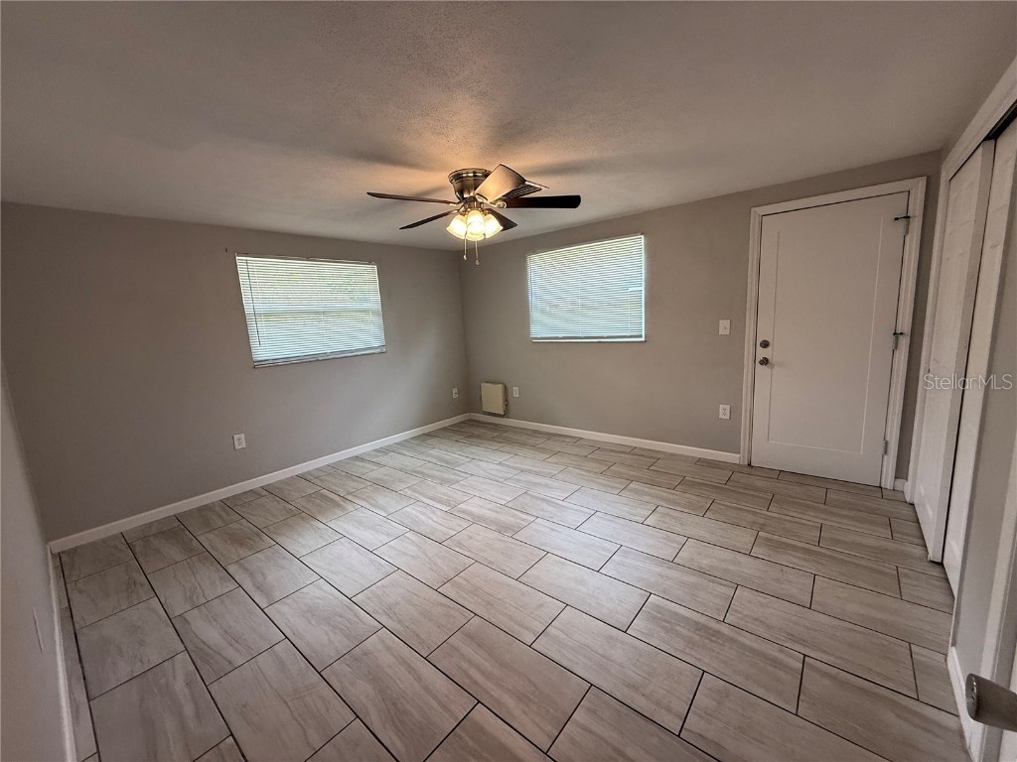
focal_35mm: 14
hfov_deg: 102.1
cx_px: 508
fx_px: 411
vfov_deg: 85.7
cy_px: 381
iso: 160
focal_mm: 2.22
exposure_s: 1/120
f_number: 2.2
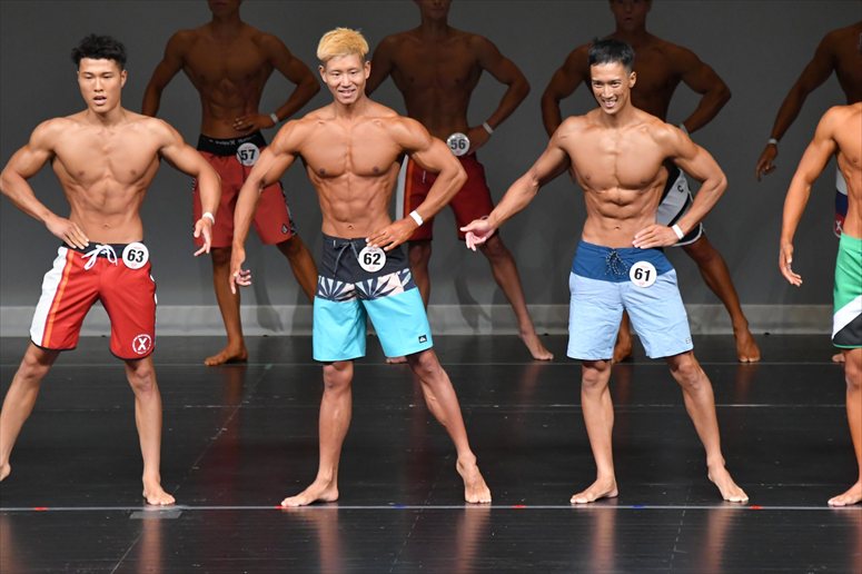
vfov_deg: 4.4
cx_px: 431
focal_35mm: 315
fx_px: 7539
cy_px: 287
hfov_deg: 6.5
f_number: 5.6
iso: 4000
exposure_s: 1/400
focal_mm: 210
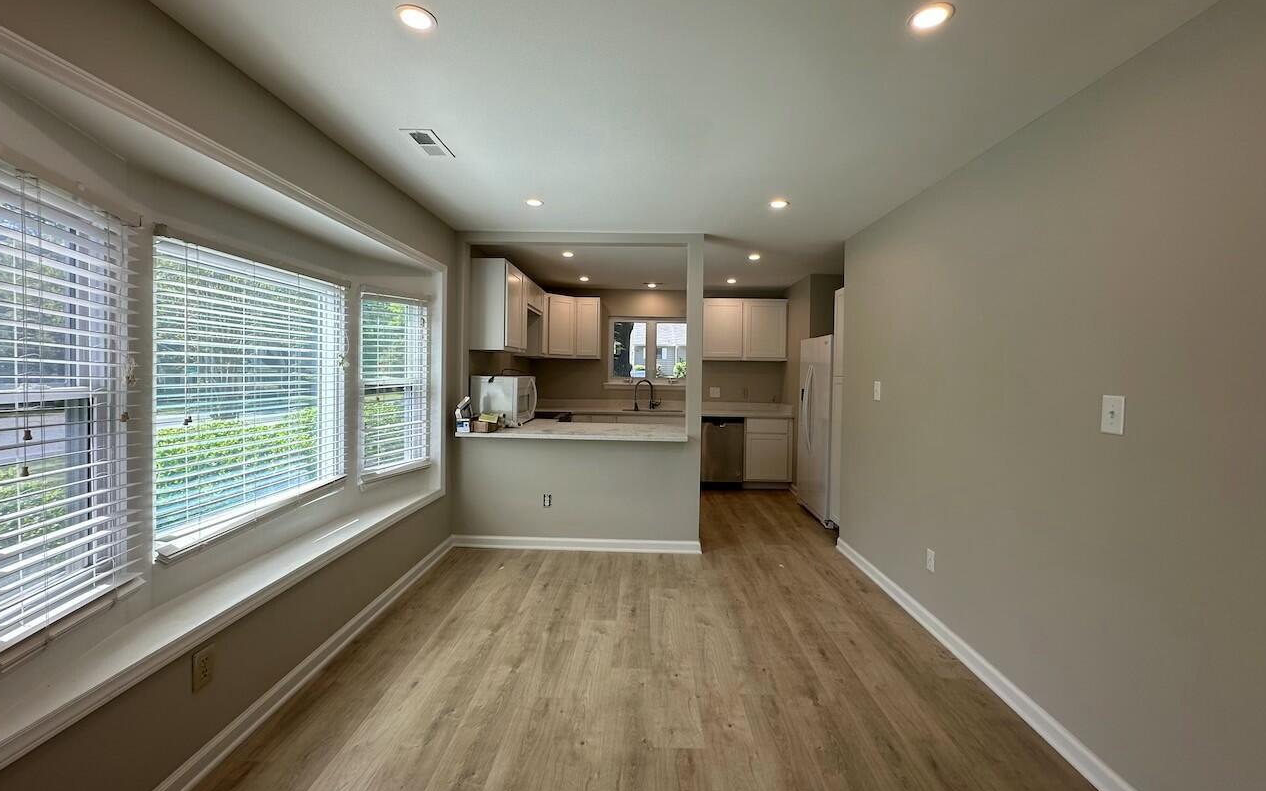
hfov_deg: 101.5
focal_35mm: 15
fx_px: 517
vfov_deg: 74.7
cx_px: 632
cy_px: 378
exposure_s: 1/134
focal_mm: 2.22
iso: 40
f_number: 2.2
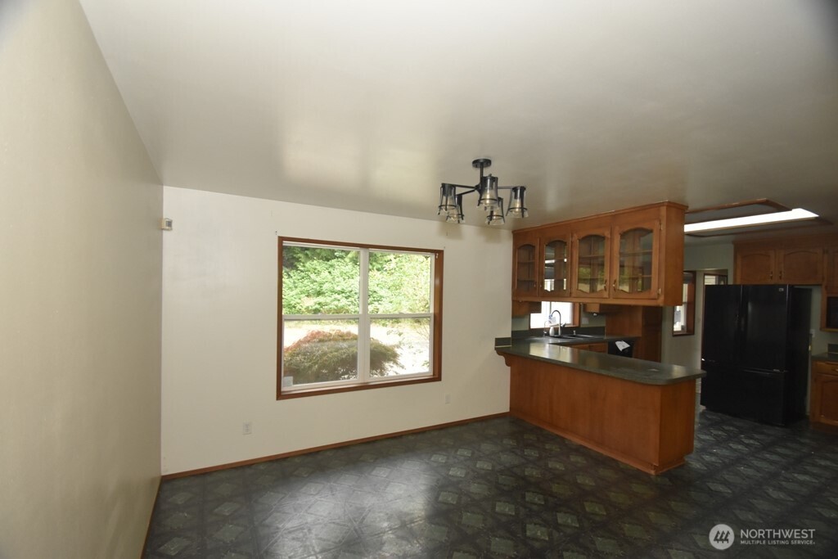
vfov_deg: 77.3
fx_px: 349
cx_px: 419
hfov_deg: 100.4
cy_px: 280
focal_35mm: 15
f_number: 4
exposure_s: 1/100
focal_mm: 10
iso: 1600
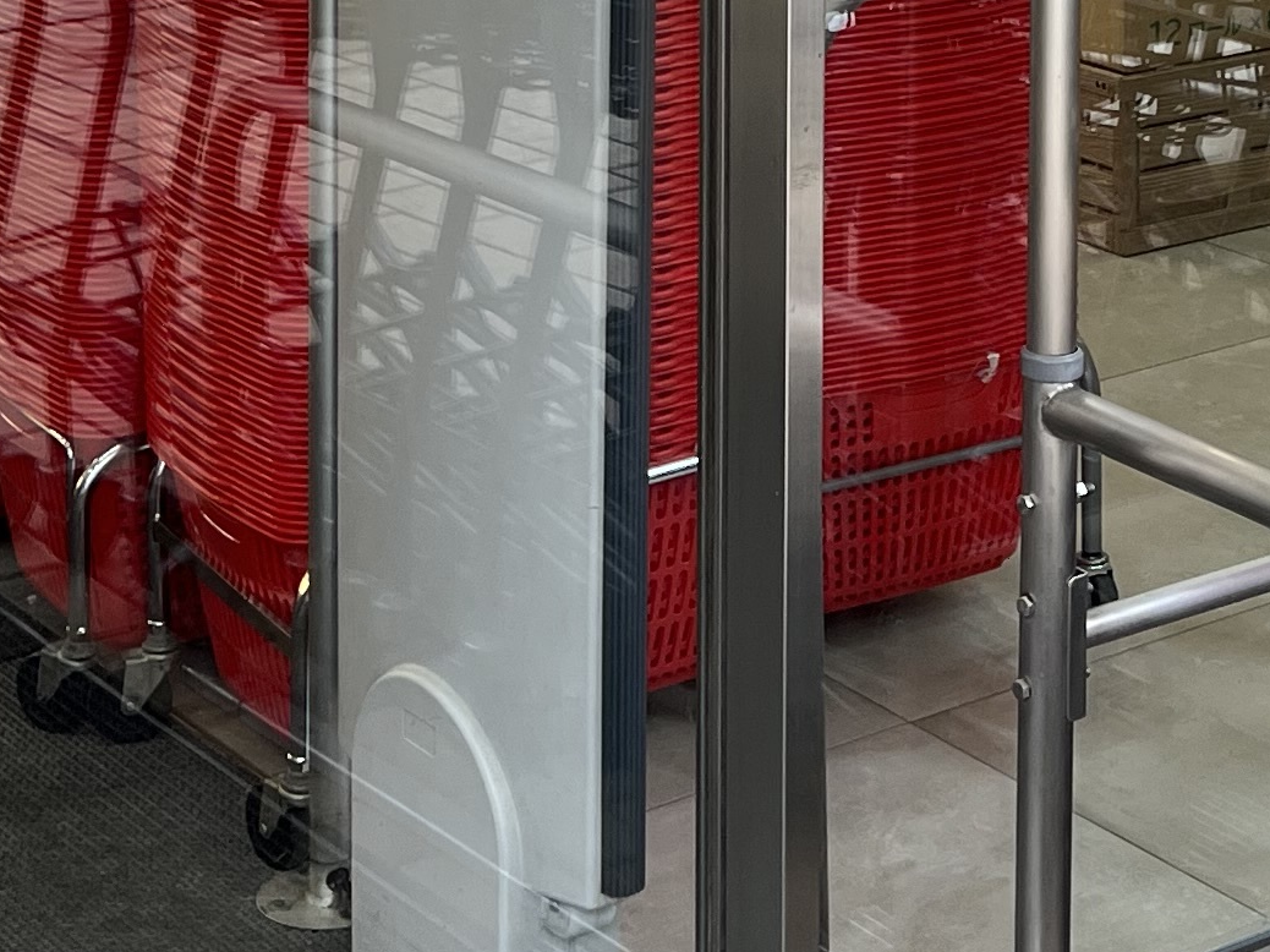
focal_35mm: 101
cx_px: 1023
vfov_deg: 13.8
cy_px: -431
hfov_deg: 19.3
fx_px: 3705
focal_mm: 5.7
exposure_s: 1/100
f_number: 1.5
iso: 50
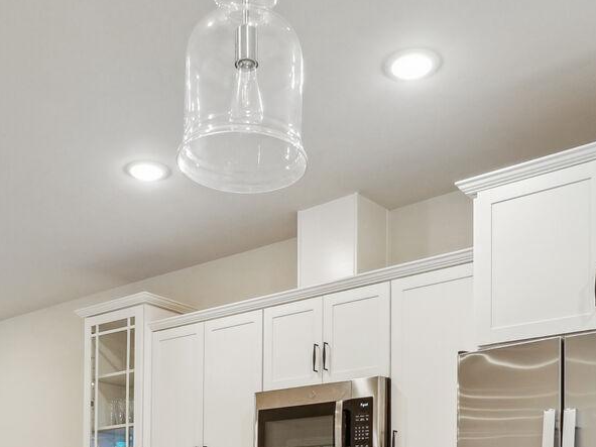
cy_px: 543
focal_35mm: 45
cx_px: 272
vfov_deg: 28.0
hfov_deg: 42.0
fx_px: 775
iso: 400
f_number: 10
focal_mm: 16
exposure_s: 1/13
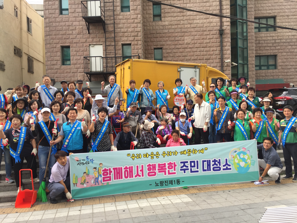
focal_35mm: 29
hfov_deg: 61.7
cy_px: 112
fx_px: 249
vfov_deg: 48.2
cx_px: 148
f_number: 2.2
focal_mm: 4.15
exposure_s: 1/395
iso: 32
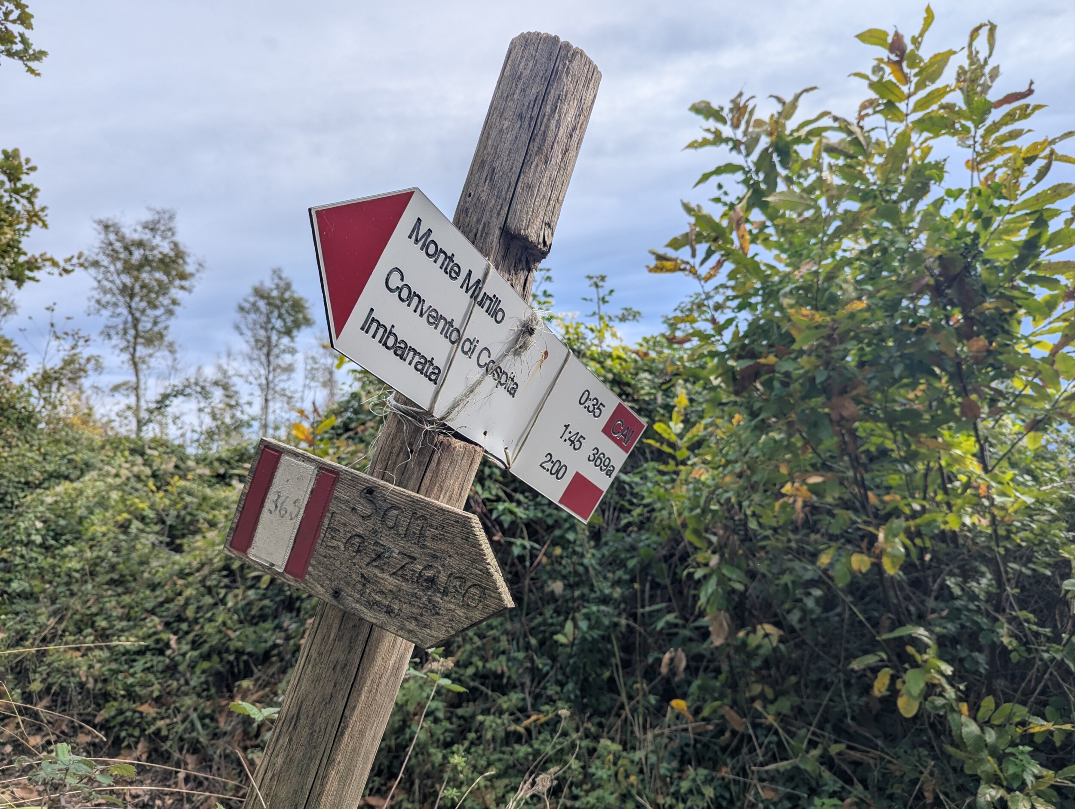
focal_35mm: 24
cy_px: 404
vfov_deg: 56.9
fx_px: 746
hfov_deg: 71.5
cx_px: 538
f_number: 1.85
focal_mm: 6.81
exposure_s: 1/1230
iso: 47
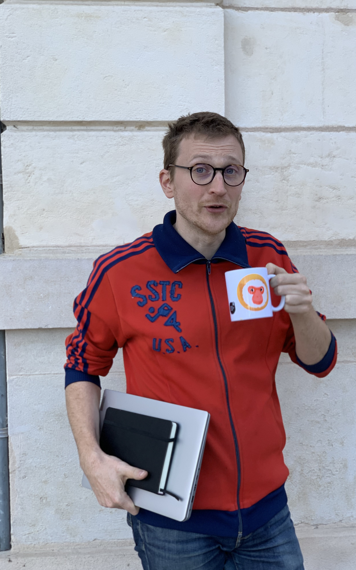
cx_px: 212
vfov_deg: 36.3
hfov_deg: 23.1
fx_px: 869
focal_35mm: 56
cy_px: 289
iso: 32
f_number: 2.4
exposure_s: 1/122
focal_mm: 6
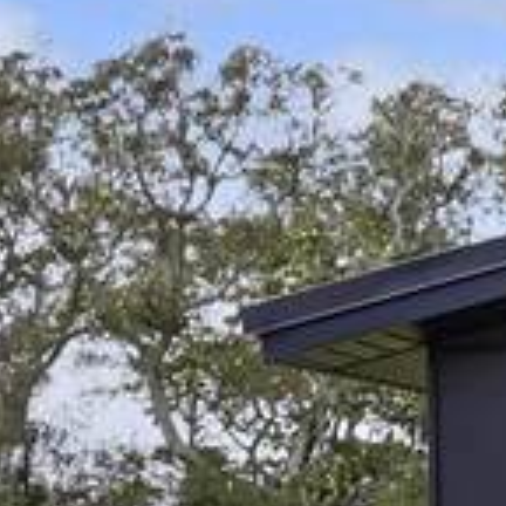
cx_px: 1796
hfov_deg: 6.9
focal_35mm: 211
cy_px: 661
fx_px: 3489
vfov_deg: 8.2
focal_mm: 28
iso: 100
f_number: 16
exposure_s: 1/200
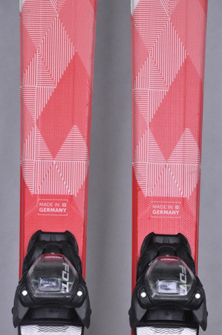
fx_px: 1460
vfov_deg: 13.1
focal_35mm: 158
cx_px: 111
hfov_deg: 8.7
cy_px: 168
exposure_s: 1/125
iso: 3200
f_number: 9.5
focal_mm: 105
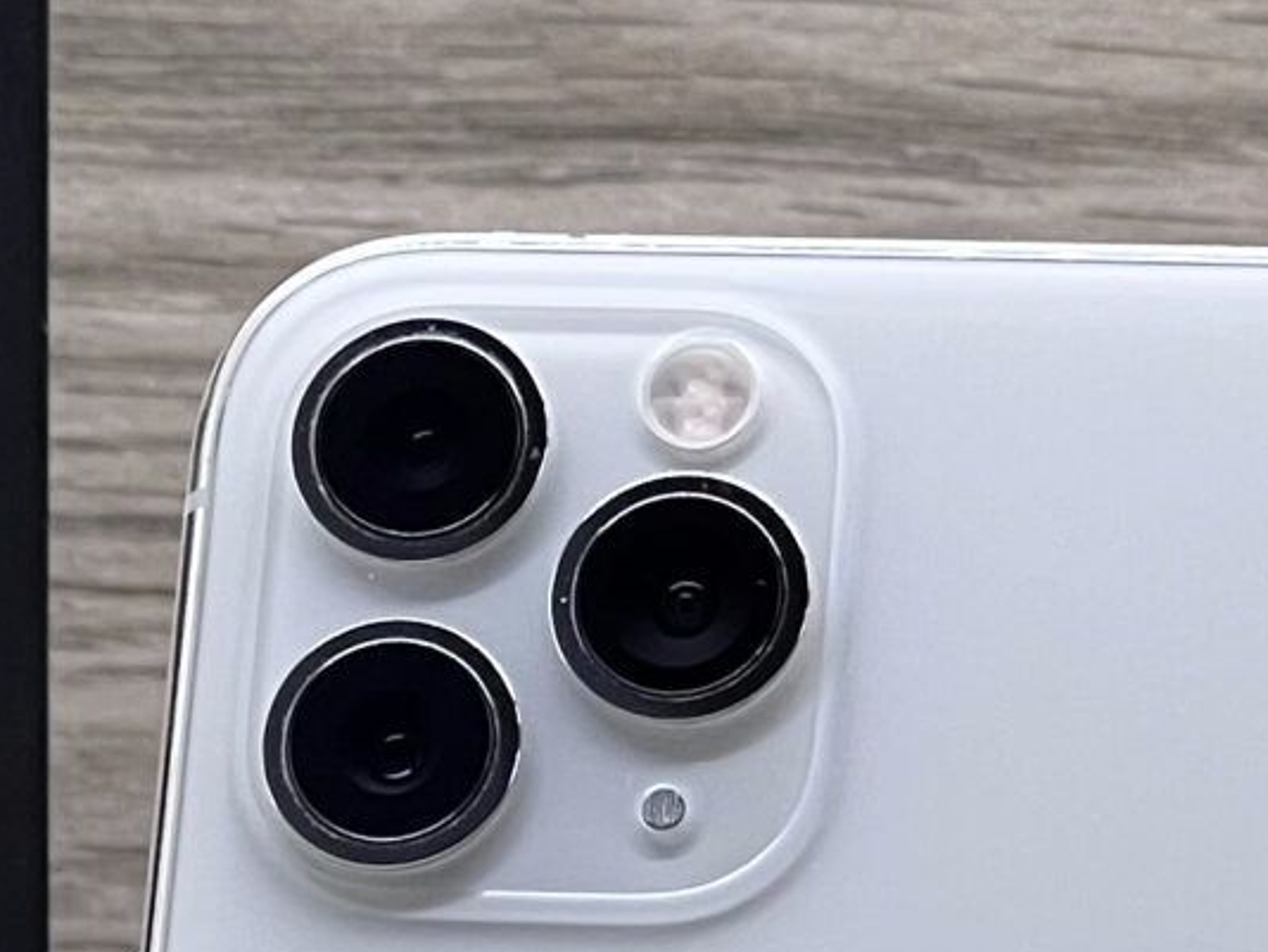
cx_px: 615
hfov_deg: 5.4
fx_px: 13523
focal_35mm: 369
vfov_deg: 4.0
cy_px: 1460
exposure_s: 1/100
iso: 80
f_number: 2.8
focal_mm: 9
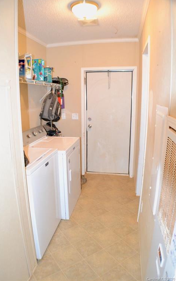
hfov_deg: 40.6
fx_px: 238
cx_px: 81
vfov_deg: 61.2
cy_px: 139
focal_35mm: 31
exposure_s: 1/60
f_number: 3.8
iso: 3200
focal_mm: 20
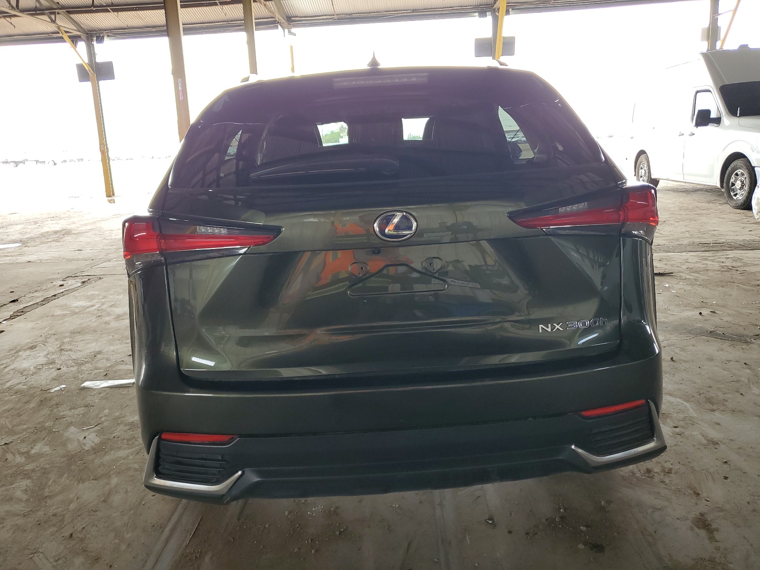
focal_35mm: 26
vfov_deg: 53.1
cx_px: 380
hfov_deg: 67.3
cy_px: 285
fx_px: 571
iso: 63
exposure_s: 1/120
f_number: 1.5
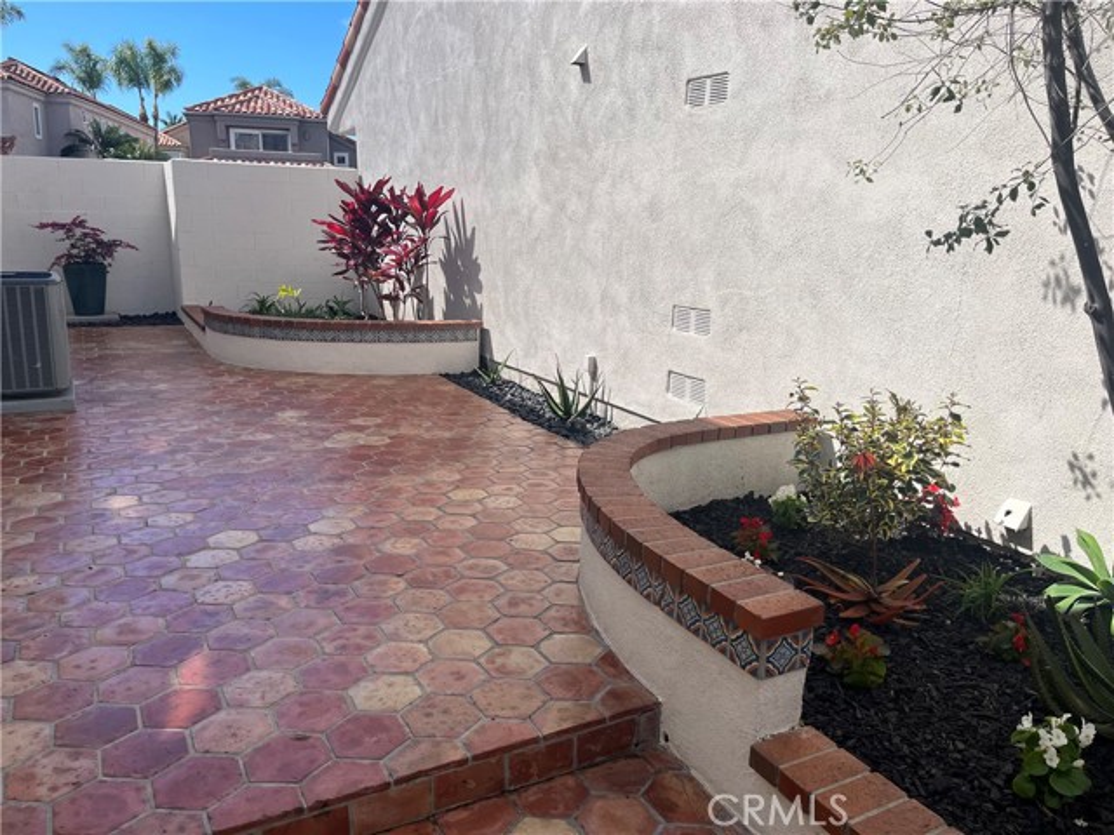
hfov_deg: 67.3
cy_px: 418
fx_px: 837
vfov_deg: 53.1
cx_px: 557
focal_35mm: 26
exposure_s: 1/3311
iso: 50
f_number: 1.6
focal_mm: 5.1
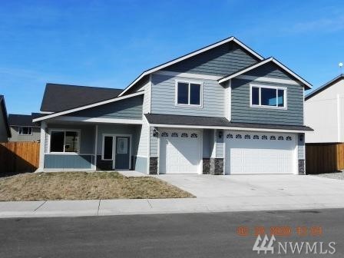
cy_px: 129
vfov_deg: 42.9
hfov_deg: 55.4
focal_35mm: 33
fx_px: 328
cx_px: 172
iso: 160
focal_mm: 5.9
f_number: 8
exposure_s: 1/468
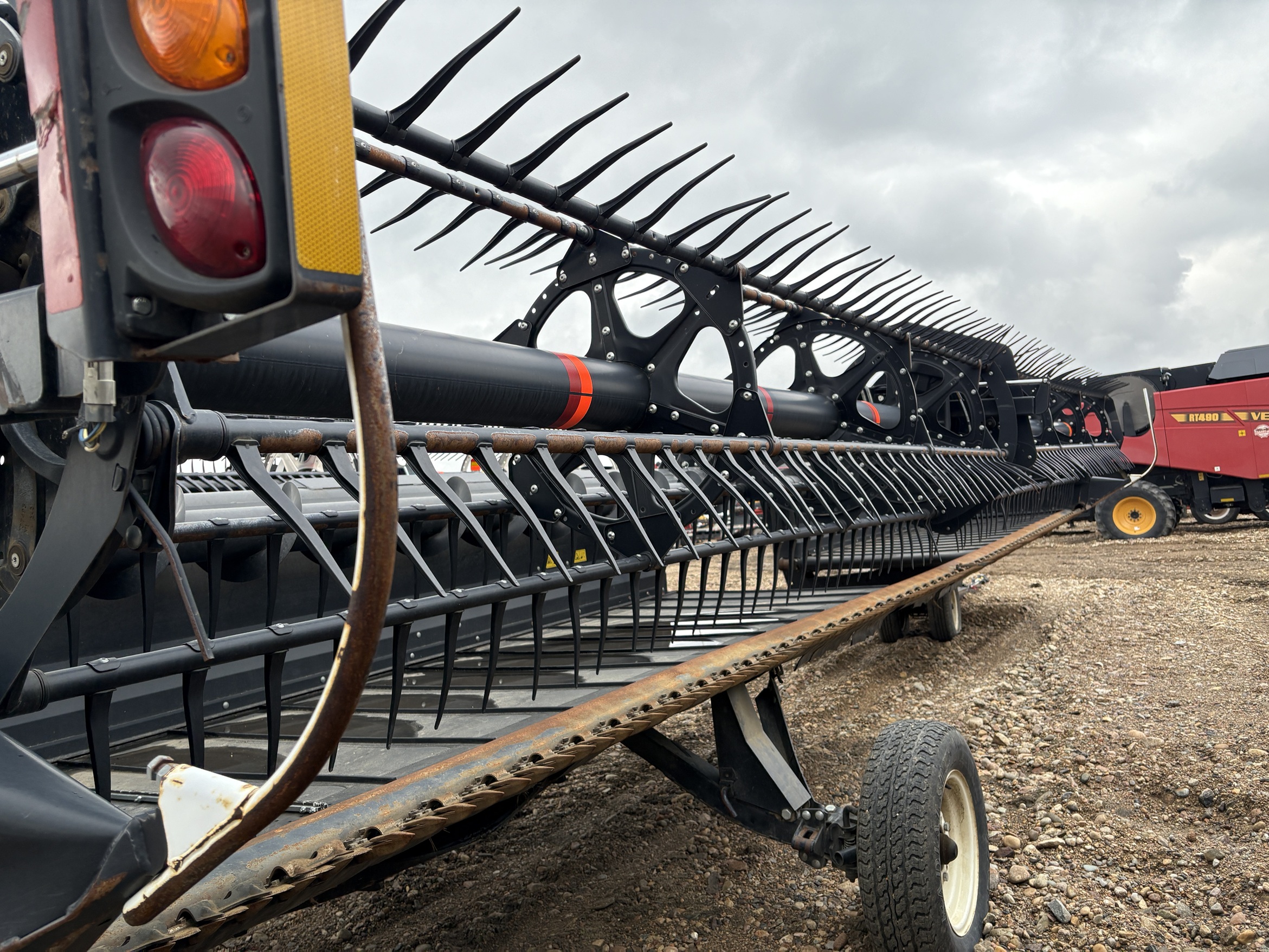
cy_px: 476
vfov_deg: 53.1
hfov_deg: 67.3
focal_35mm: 26
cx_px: 634
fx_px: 953
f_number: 1.6
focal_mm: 5.96
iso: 64
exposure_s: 1/1099
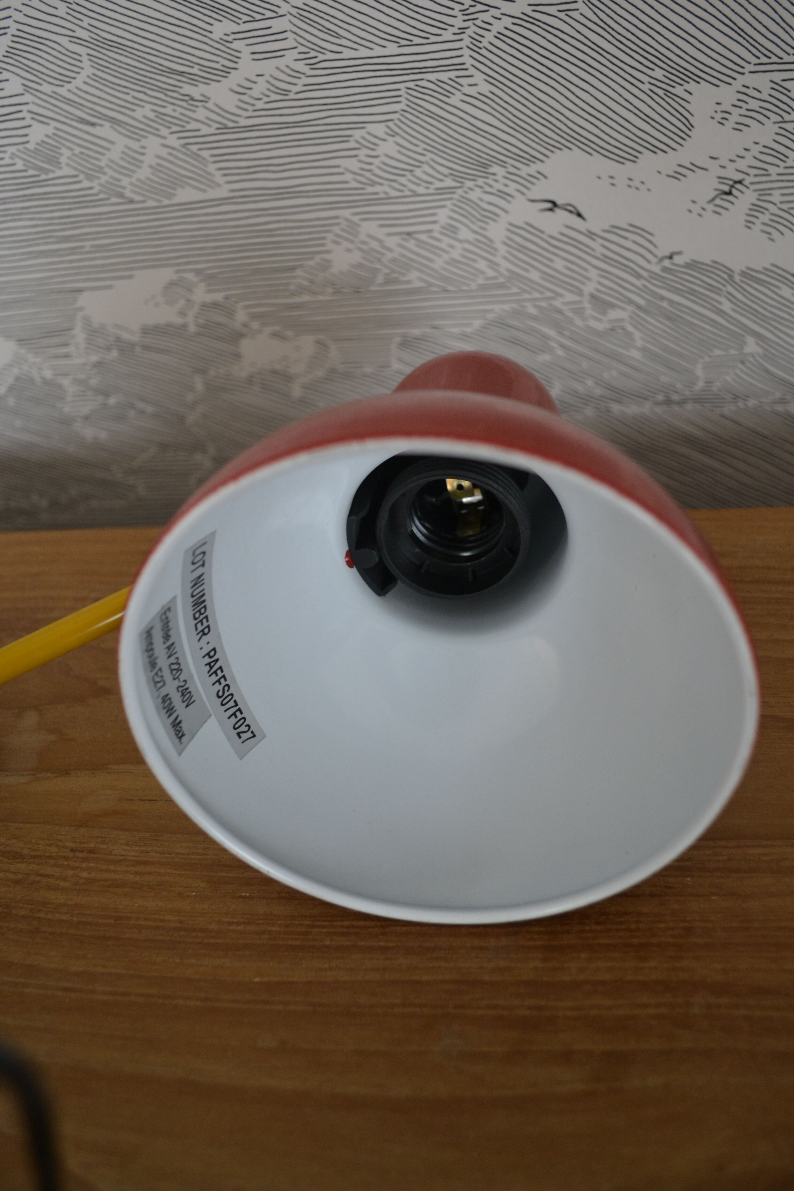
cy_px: 596
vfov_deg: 61.9
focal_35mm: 30
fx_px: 992
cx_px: 397
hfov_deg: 43.6
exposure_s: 1/60
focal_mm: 20
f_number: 3.8
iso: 640
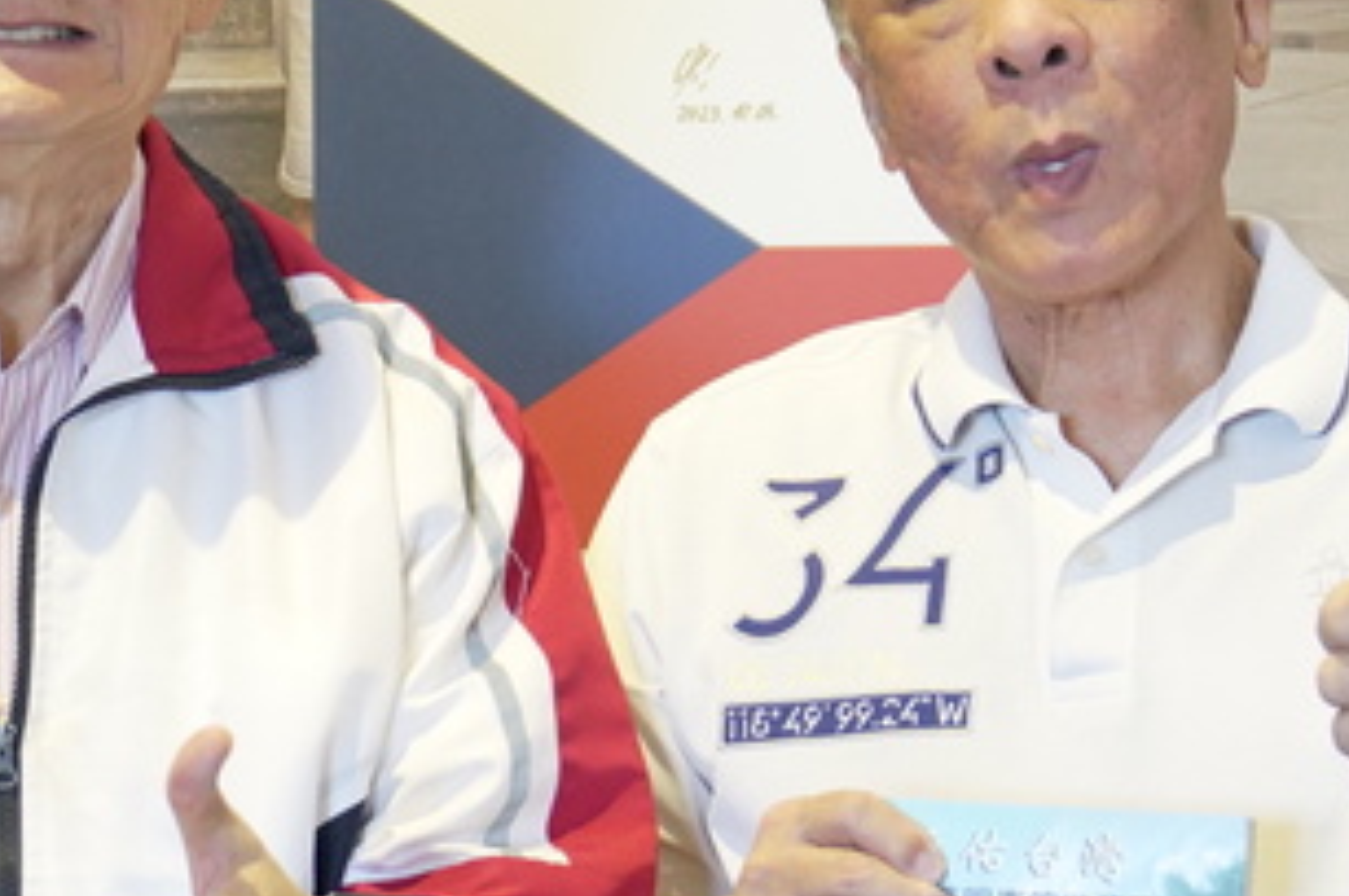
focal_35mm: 173
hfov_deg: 11.8
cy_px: 922
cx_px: 13
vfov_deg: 7.9
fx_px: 6476
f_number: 3.2
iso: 1600
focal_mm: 34
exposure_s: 1/100
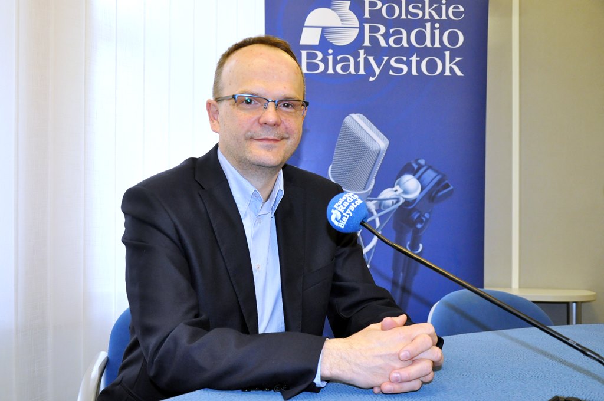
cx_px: 302
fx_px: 553
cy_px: 200
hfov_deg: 57.3
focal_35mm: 33
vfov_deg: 39.9
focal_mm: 22
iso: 800
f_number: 3.8
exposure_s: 1/60
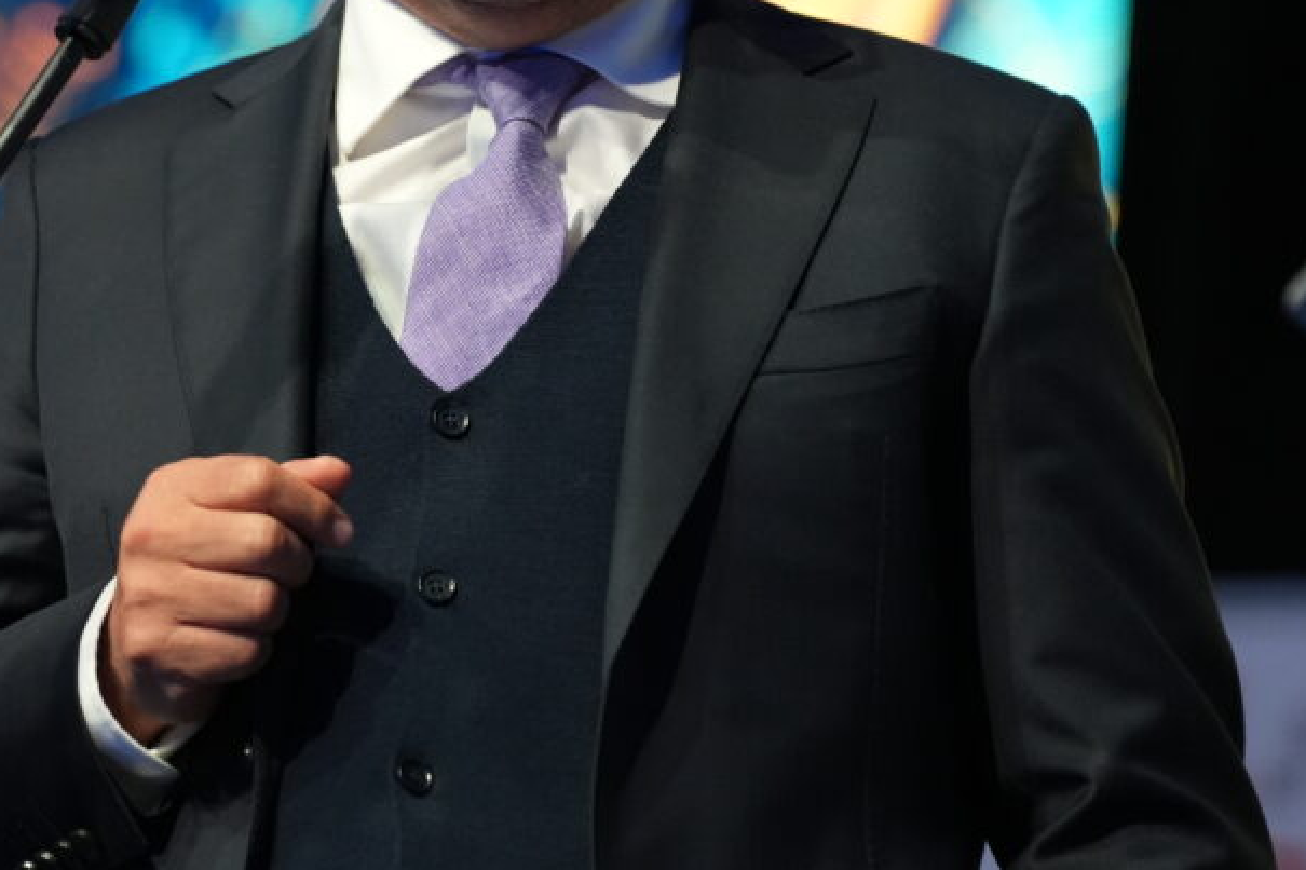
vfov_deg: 5.5
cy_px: 134
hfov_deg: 8.2
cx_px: 315
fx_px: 9066
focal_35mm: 250
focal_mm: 126
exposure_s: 1/160
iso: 3200
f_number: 3.5
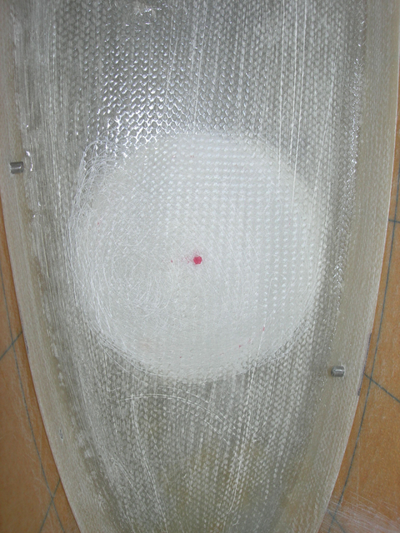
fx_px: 585
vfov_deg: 49.0
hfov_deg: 37.7
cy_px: 266
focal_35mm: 38
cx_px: 200
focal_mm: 7.8
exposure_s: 1/60.1
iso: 64
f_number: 4.8
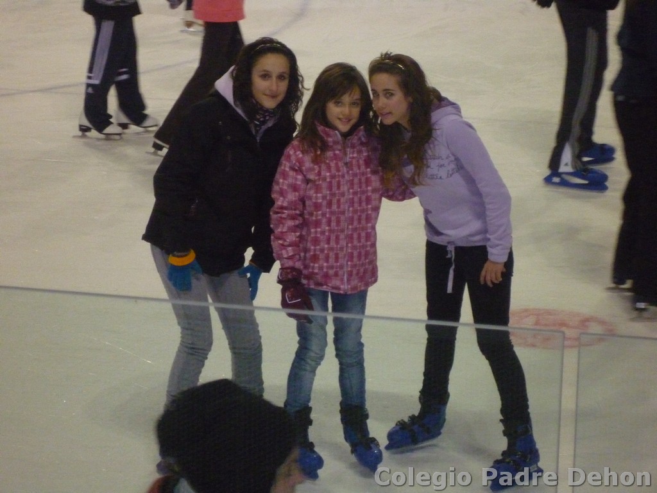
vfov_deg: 10.2
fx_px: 2752
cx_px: 328
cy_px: 246
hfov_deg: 13.6
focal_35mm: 145
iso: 1000
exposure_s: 1/60
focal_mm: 26
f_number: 5.9
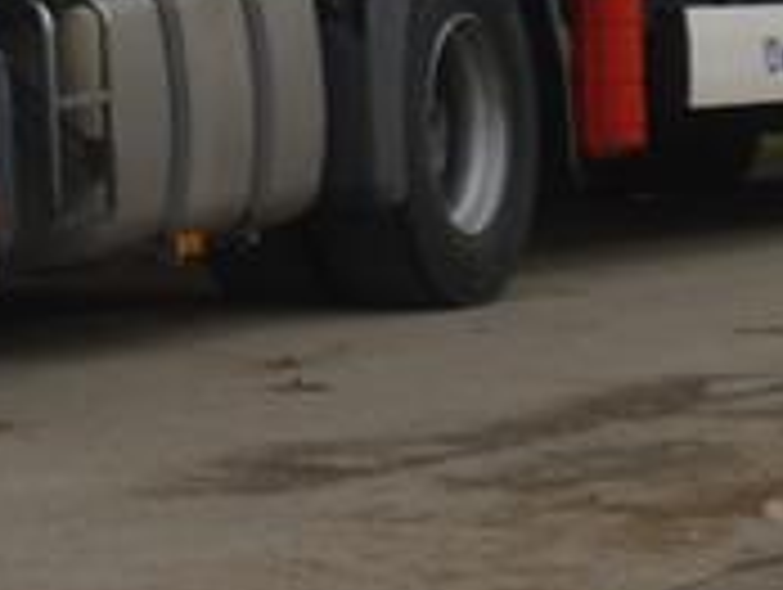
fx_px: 6863
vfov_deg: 4.8
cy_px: -653
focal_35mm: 303
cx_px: -130
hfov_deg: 6.5
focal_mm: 11.7
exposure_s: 1/60
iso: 125
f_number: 4.9
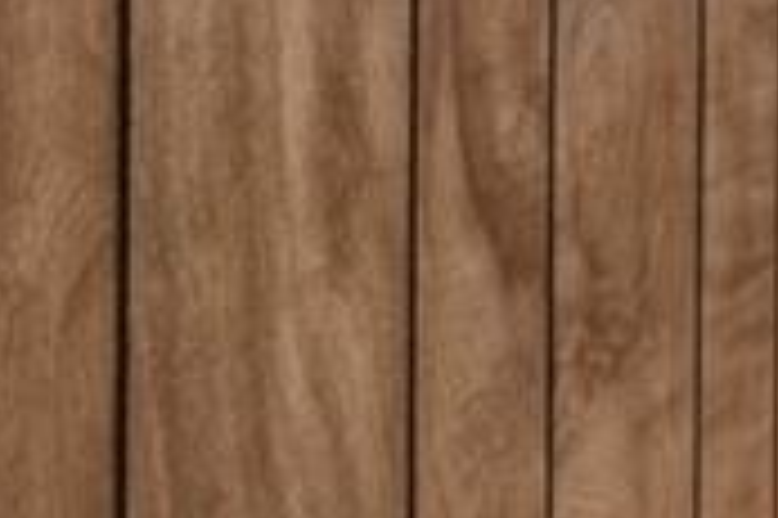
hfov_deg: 18.1
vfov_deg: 15.5
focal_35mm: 71
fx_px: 1533
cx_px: 1596
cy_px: -500
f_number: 8
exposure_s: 1/4
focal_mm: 8
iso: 320
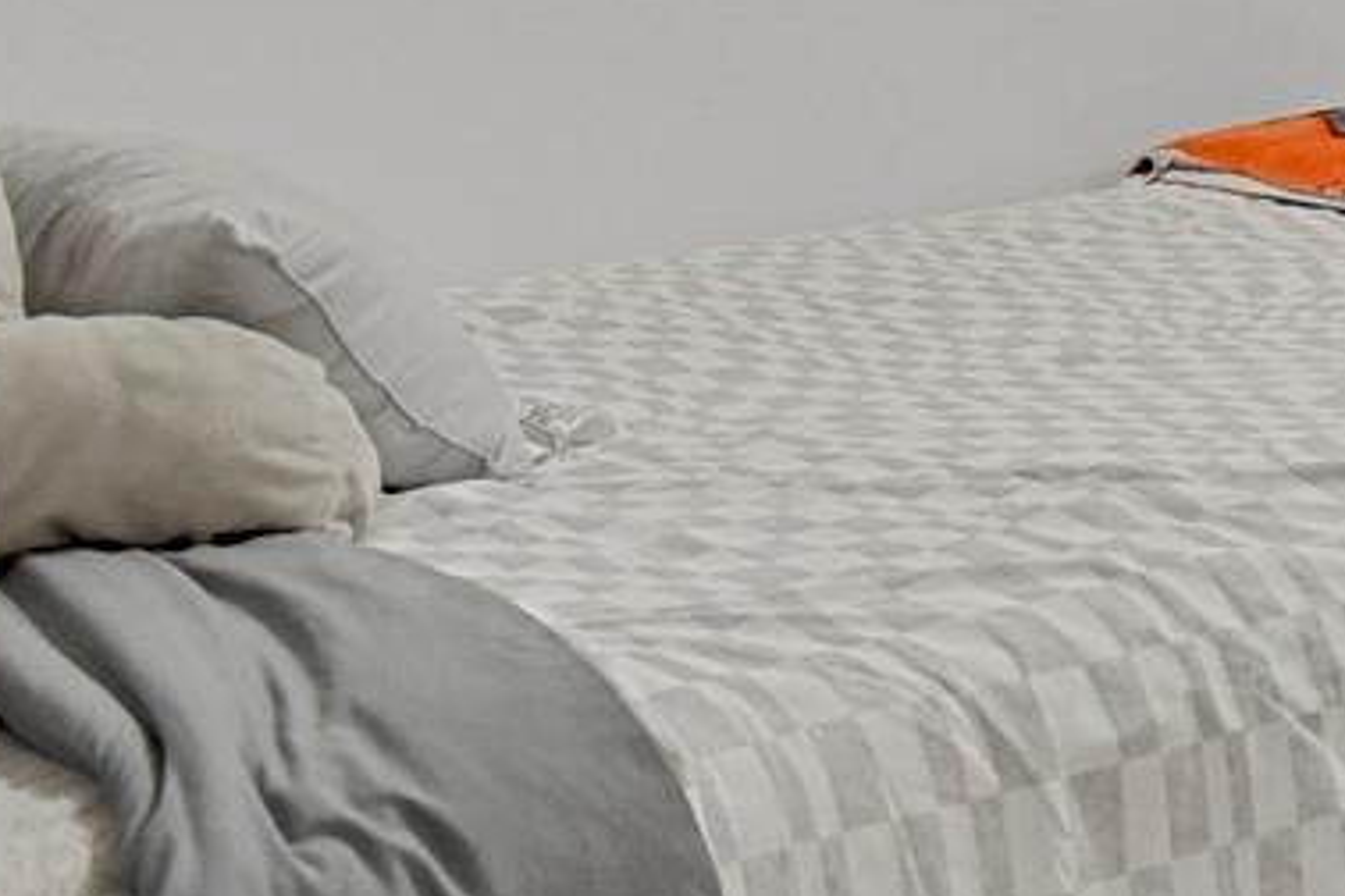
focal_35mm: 72
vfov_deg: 17.7
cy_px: -260
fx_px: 2690
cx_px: 2567
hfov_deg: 19.2
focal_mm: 17
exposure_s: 1/6
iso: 12800
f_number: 8
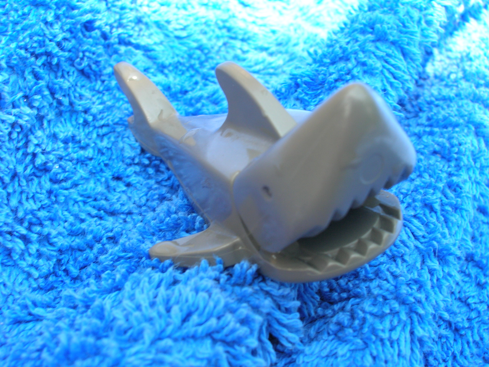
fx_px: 763
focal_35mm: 54
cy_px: 184
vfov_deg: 27.0
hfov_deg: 35.5
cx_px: 244
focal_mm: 9
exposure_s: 1/37.7
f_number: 5.7
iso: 50
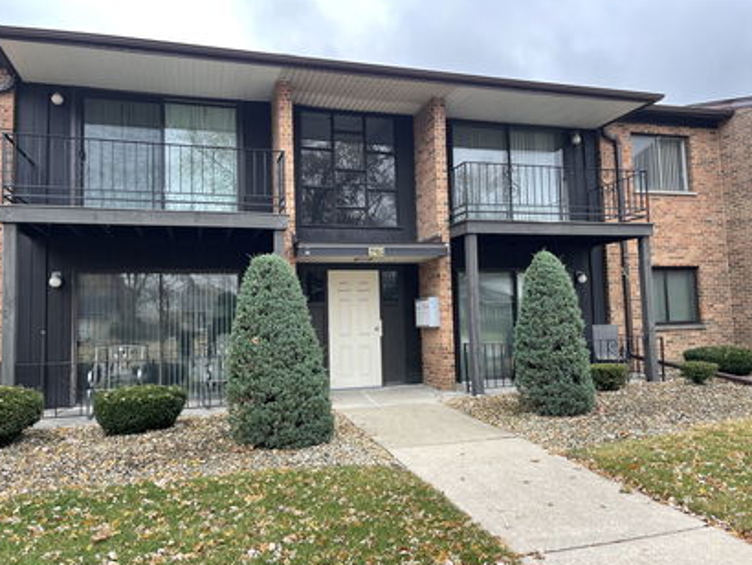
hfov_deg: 67.3
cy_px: 281
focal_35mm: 26
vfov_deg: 53.1
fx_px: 565
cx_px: 364
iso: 32
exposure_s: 1/198
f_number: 1.6
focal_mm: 5.1
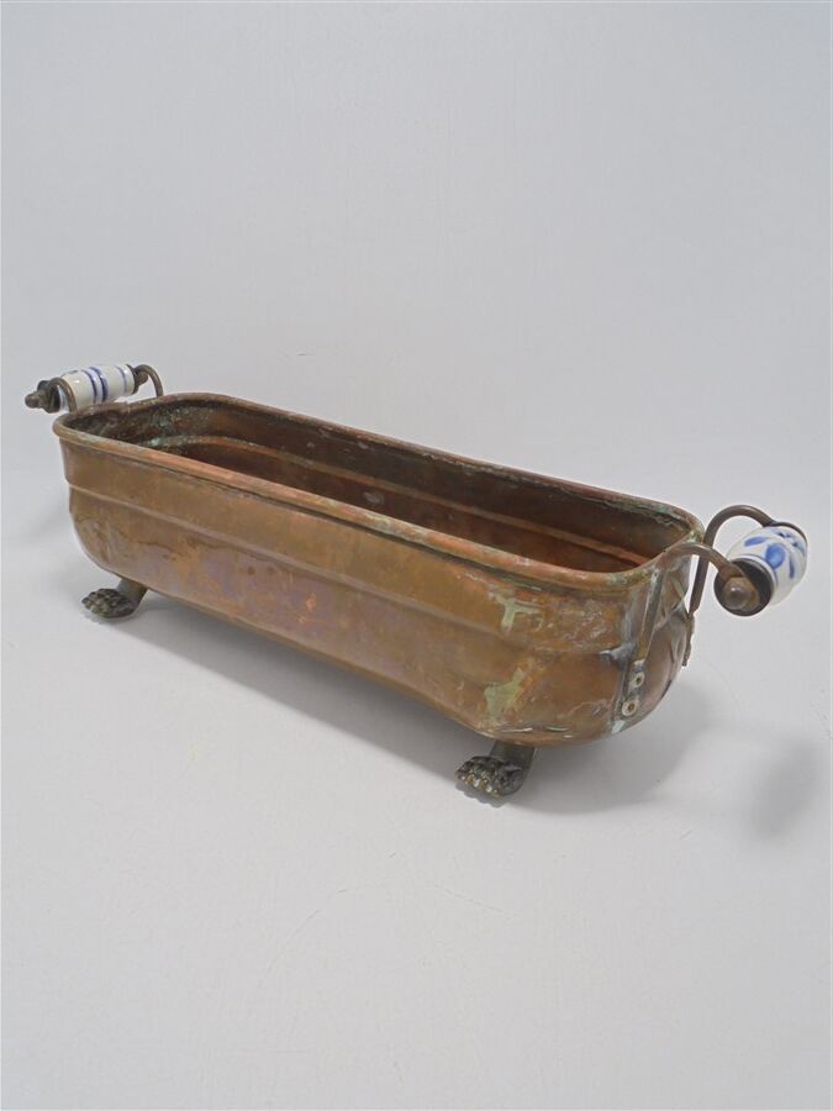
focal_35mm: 29
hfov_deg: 48.2
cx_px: 416
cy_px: 556
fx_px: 930
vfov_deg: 61.7
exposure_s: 1/60
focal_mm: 5.3
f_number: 3.7
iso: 100
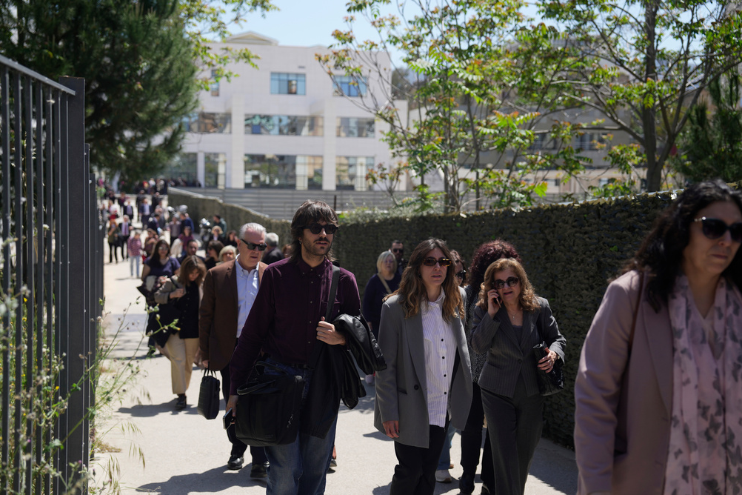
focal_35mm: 47
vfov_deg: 28.6
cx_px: 364
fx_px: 969
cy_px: 247
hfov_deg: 41.9
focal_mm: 46
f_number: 2.8
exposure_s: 1/1250
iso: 100
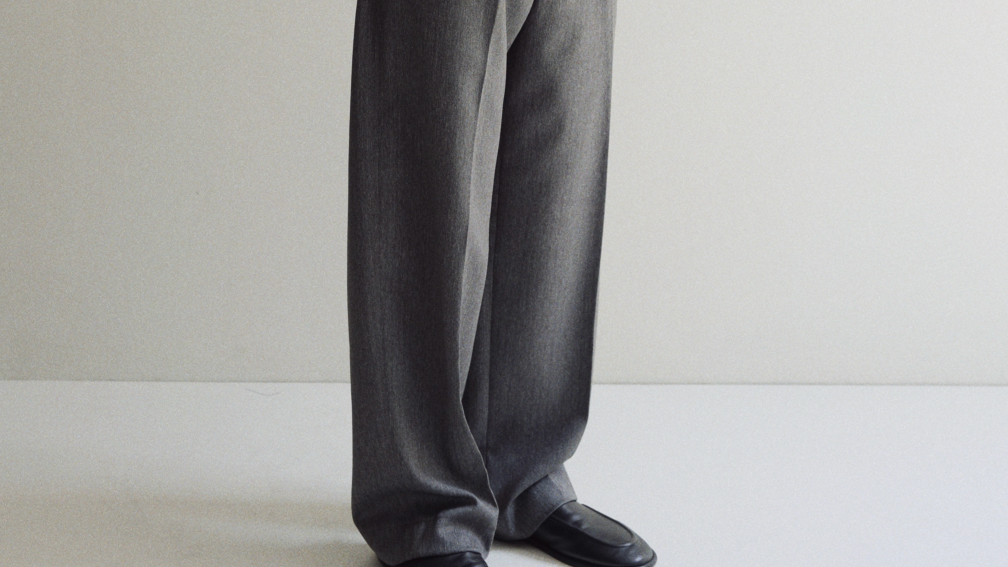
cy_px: -131
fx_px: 2432
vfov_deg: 12.9
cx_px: 509
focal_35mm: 91
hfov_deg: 23.4
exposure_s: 1/140
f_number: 2.8
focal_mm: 35
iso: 320
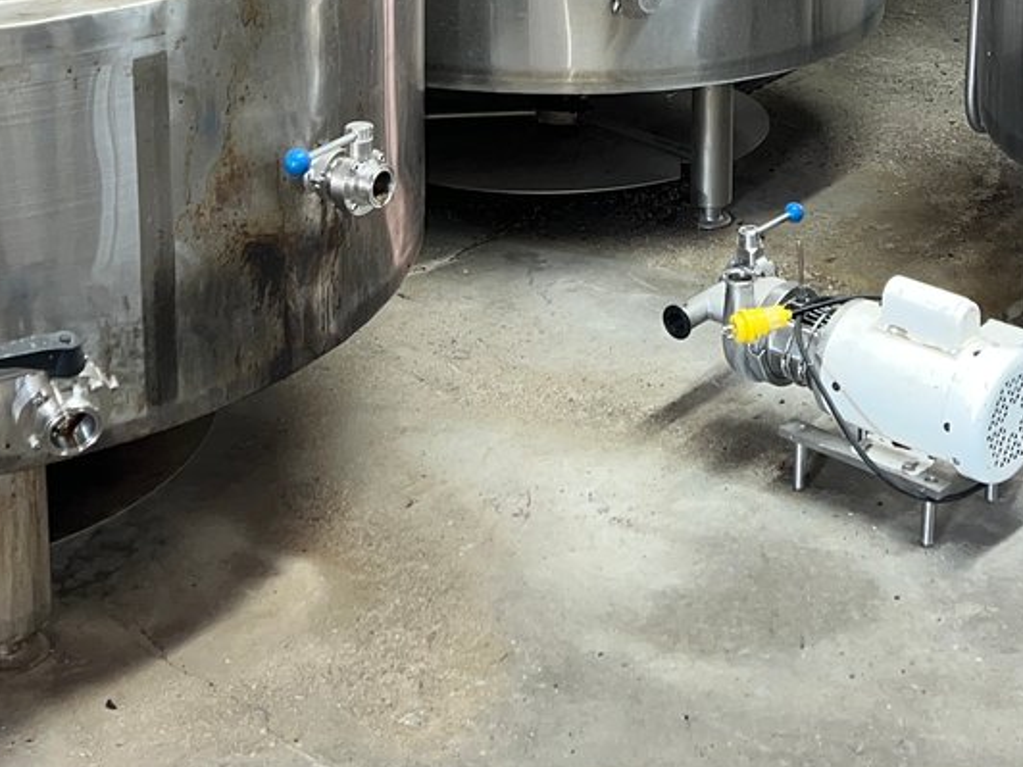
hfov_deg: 26.2
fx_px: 2187
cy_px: -182
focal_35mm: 74
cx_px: 655
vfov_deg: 18.7
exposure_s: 1/17
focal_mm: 5.7
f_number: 1.5
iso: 40
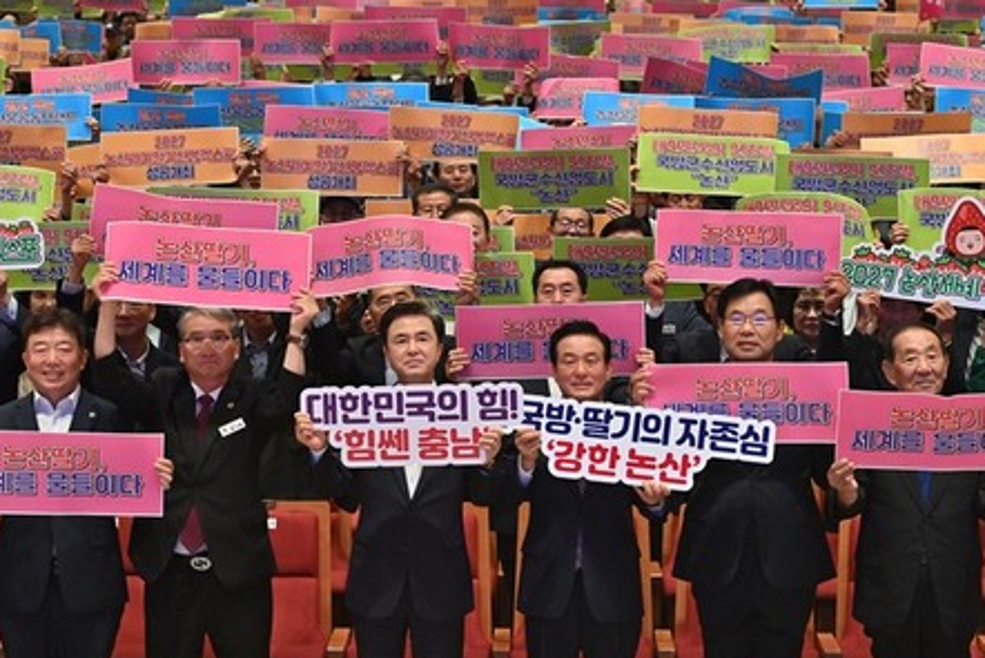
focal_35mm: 95
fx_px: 2600
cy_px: 317
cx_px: 524
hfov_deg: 21.4
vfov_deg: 14.4
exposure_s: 1/250
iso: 1600
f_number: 5
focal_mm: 70
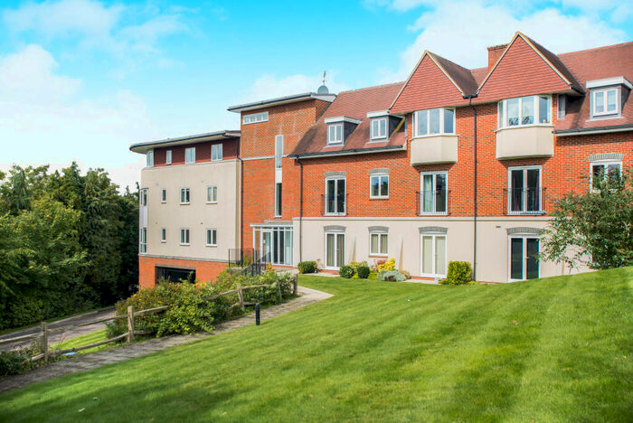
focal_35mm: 35
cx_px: 316
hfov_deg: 54.4
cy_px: 212
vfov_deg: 37.9
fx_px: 616
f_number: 7.1
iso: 200
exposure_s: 1/250
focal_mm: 35
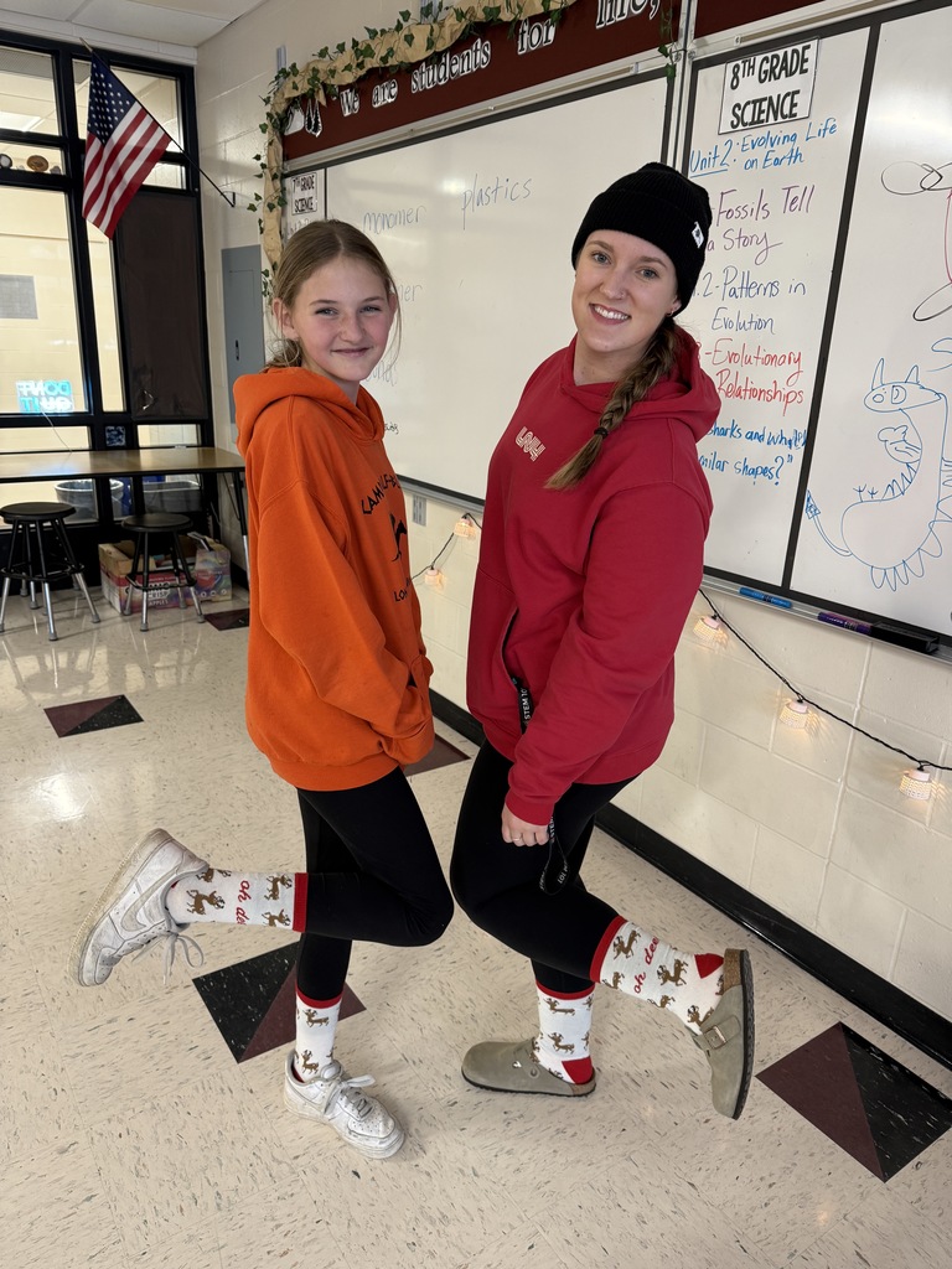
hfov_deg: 56.8
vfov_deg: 71.6
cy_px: 634
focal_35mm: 24
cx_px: 476
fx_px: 880
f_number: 1.78
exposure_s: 1/60
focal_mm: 6.76
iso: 200
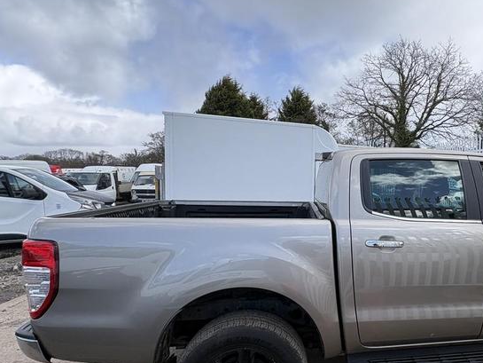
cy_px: 204
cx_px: 354
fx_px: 321
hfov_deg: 69.7
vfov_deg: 58.7
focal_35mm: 23
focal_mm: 2.22
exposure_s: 1/921
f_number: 2.2
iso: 40
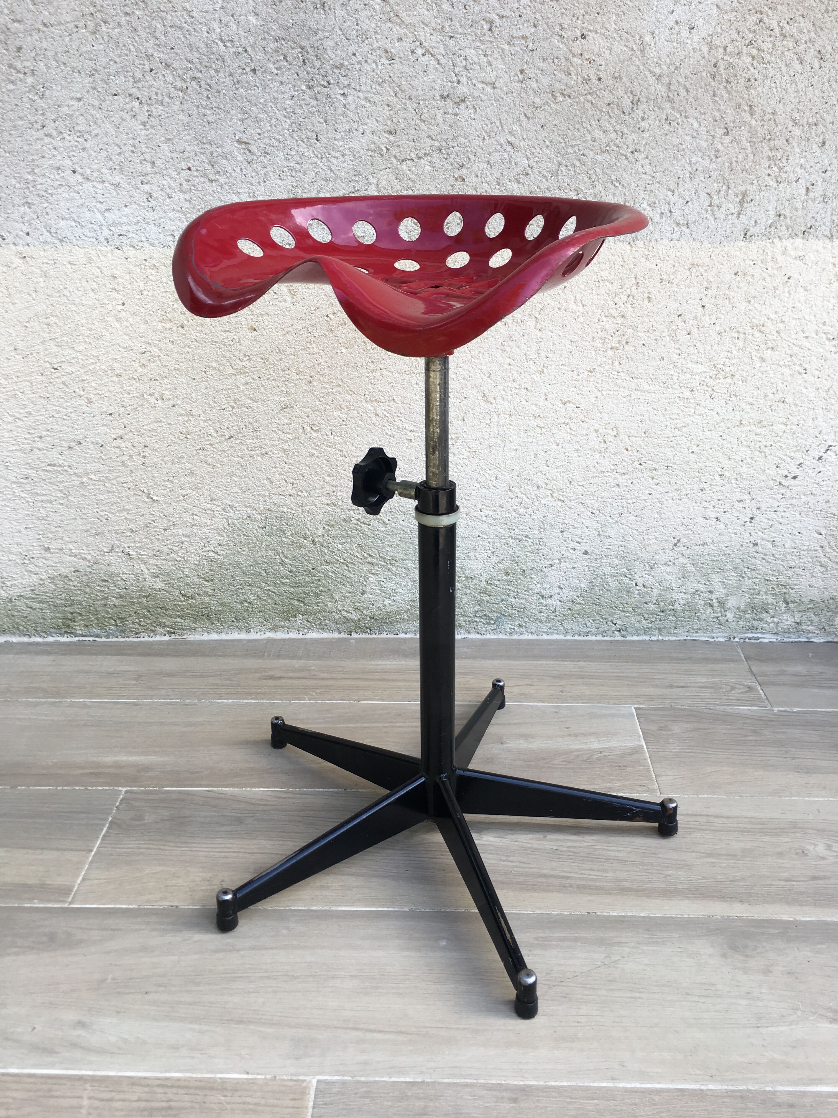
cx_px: 419
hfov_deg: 48.2
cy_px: 559
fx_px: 936
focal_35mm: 29
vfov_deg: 61.7
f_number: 2.2
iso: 25
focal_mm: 4.15
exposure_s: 1/102
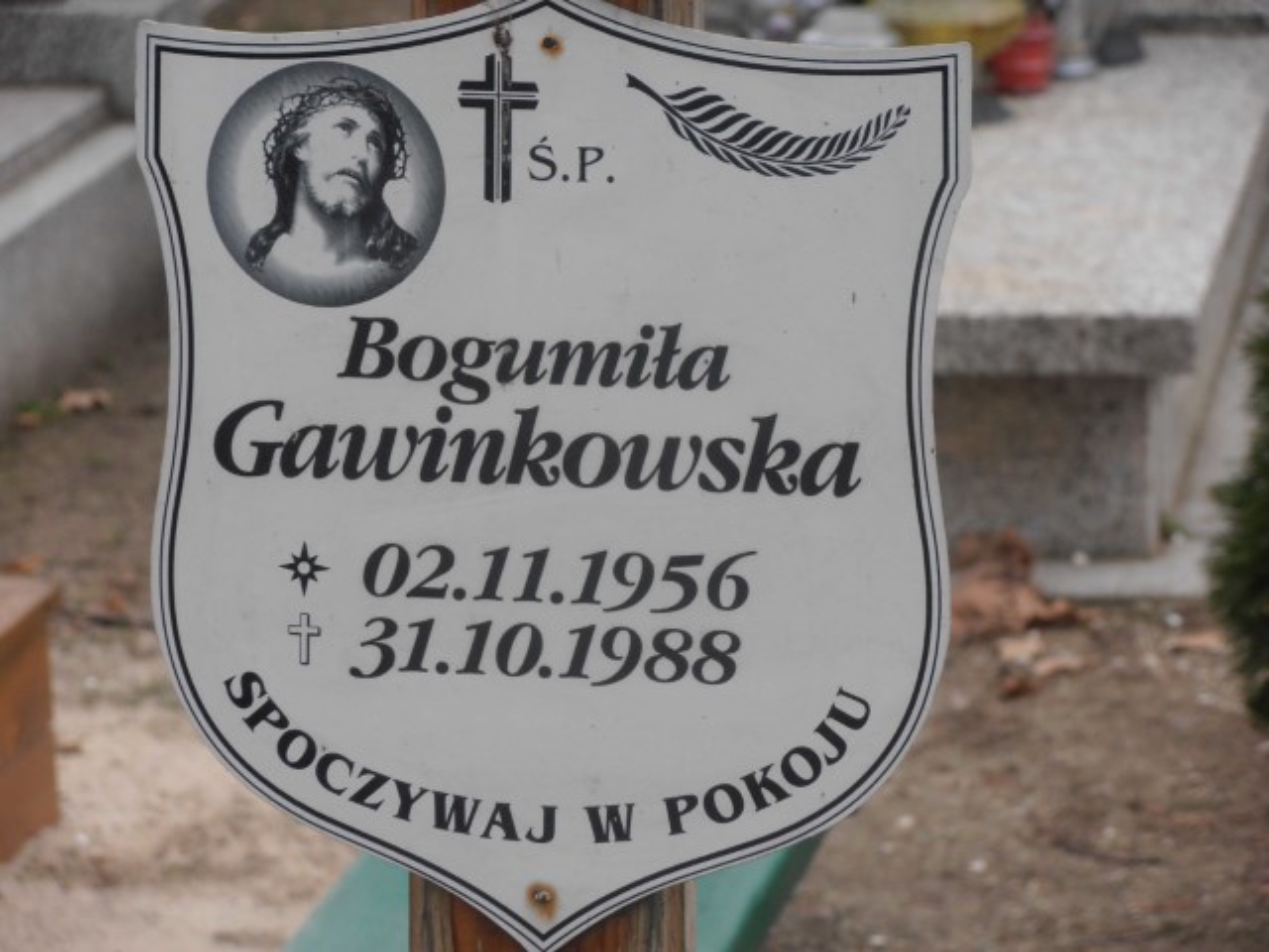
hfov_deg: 10.0
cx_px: 634
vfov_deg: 7.5
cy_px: 476
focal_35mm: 198
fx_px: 7259
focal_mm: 35.05
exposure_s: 1/125
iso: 80
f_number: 5.8
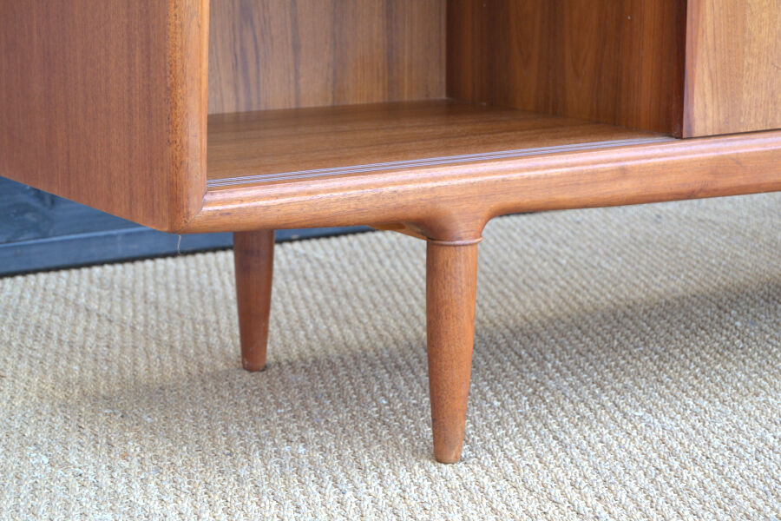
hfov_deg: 24.6
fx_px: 1790
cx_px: 390
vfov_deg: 16.6
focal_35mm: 82
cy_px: 260
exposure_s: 1/60
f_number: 5.6
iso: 450
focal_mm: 55
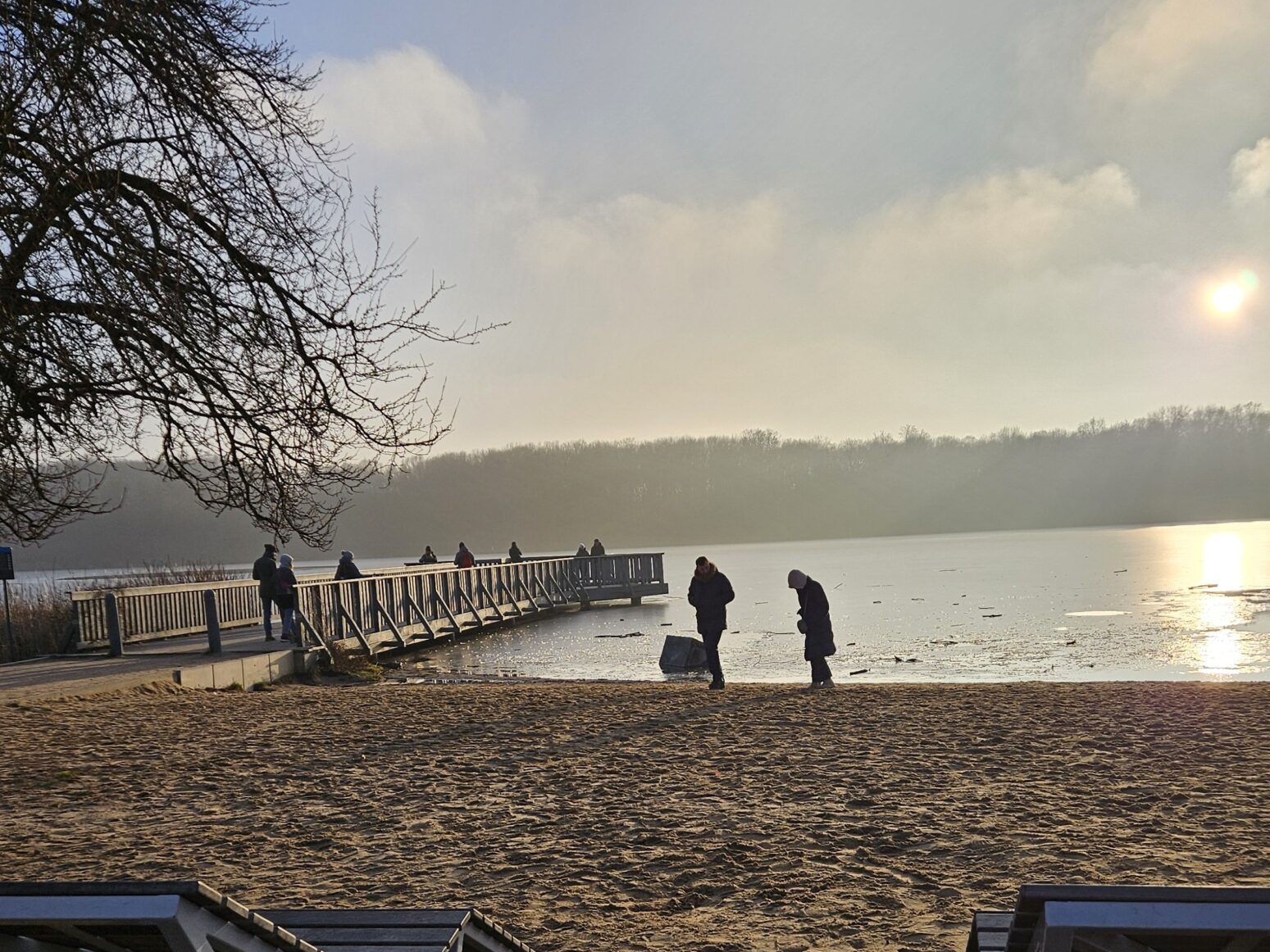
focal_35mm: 38
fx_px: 1394
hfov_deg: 48.9
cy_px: 717
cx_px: 695
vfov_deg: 36.8
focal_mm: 5.4
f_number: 1.8
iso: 25
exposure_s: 1/3168
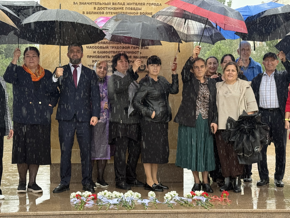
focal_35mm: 62
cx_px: 136
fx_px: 519
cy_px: 112
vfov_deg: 23.6
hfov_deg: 31.2
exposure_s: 1/460
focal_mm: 6.76
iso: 100
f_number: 1.78
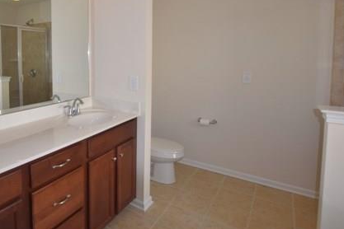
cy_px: 74
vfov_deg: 53.9
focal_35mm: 23
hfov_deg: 71.6
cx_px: 92
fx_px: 220
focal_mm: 10
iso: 200
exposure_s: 1/125
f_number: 5.6
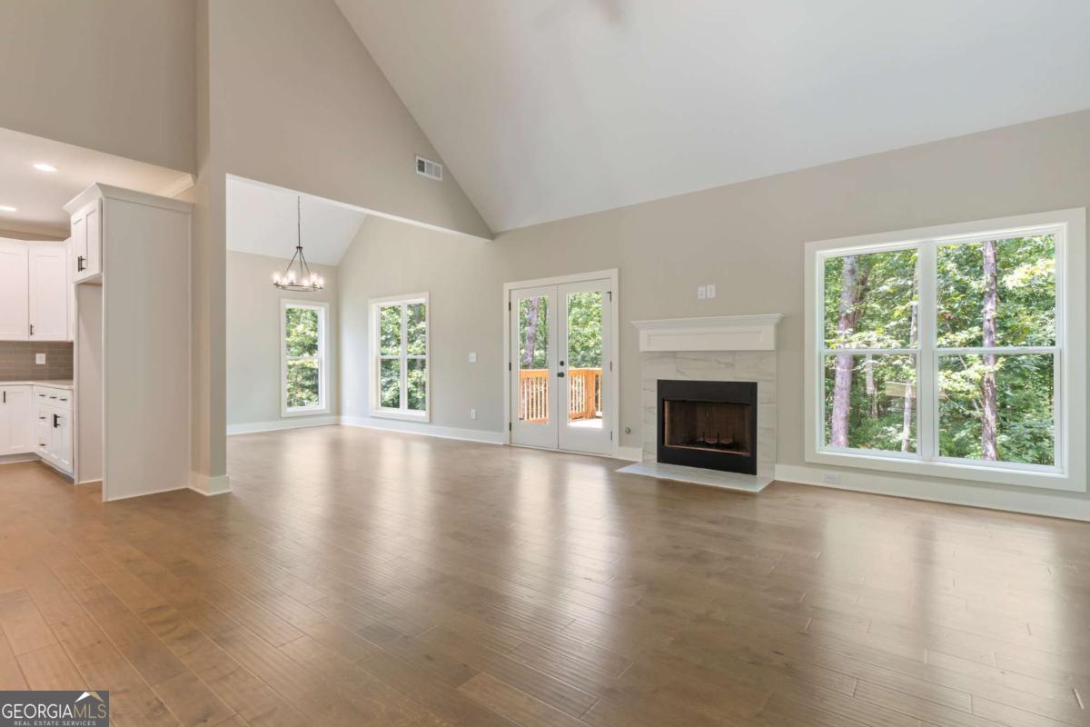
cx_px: 545
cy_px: 364
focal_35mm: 16
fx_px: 500
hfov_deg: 95.0
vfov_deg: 72.1
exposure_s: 1/5
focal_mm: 11
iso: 200
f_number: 9
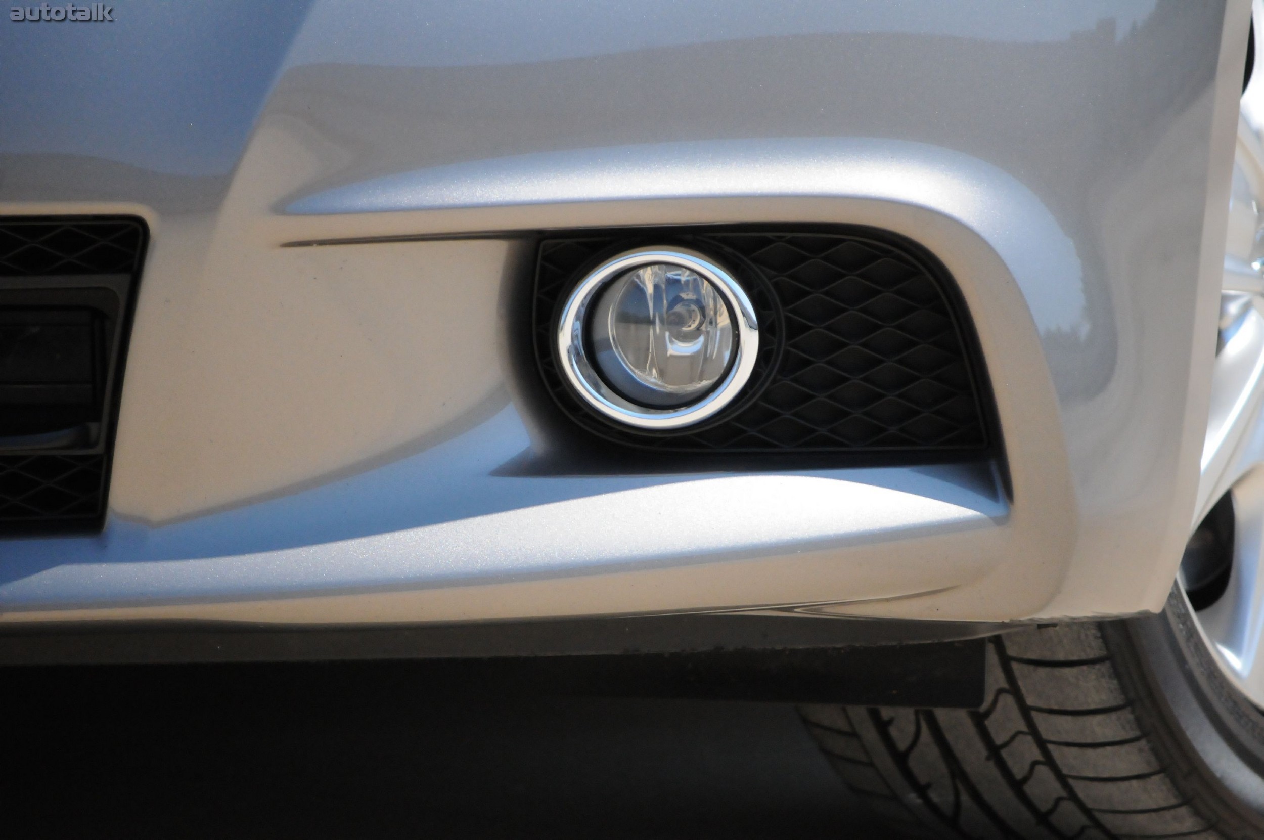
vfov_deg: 5.2
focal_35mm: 262
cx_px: 632
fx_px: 9206
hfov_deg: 7.9
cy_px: 420
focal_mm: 175
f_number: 5.6
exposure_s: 1/5000
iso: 2000
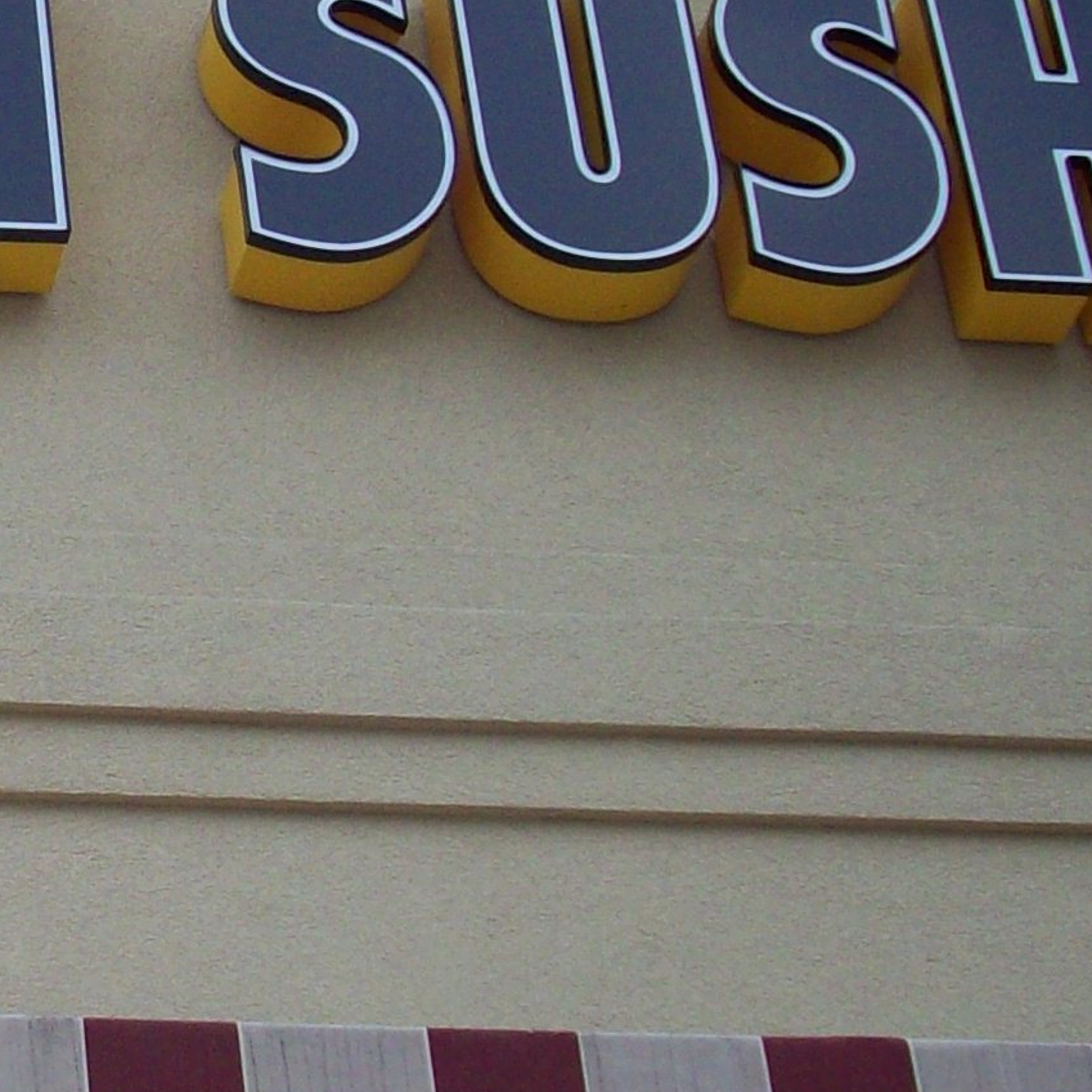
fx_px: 4533
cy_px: 328
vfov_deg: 13.7
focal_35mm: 127
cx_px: -386
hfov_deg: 13.2
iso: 80
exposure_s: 1/598
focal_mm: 6.2
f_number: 2.8
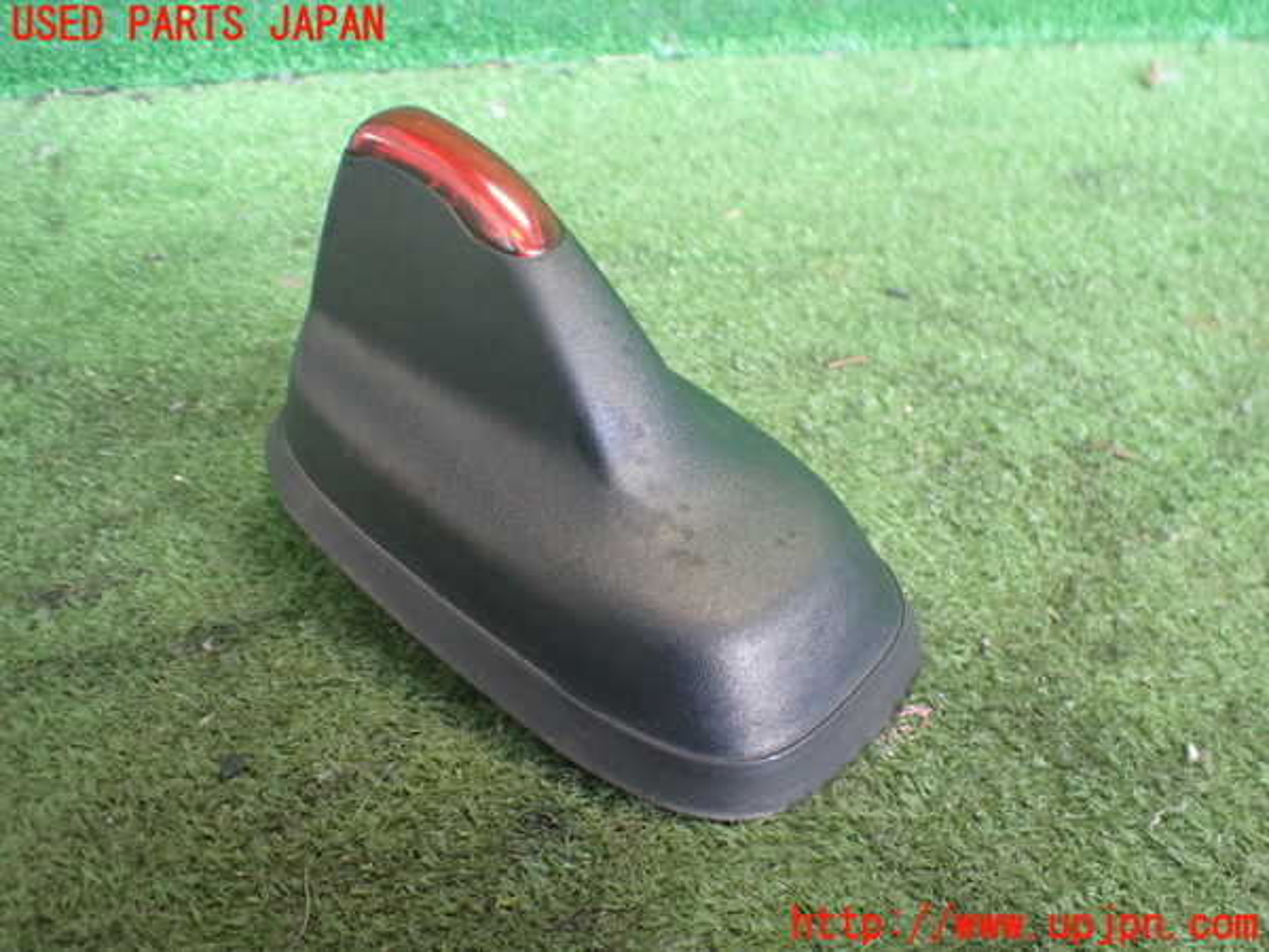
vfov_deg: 46.8
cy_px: 476
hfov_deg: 60.0
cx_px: 634
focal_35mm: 30
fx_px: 1100
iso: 800
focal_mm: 5.4
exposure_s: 1/80
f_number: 2.3
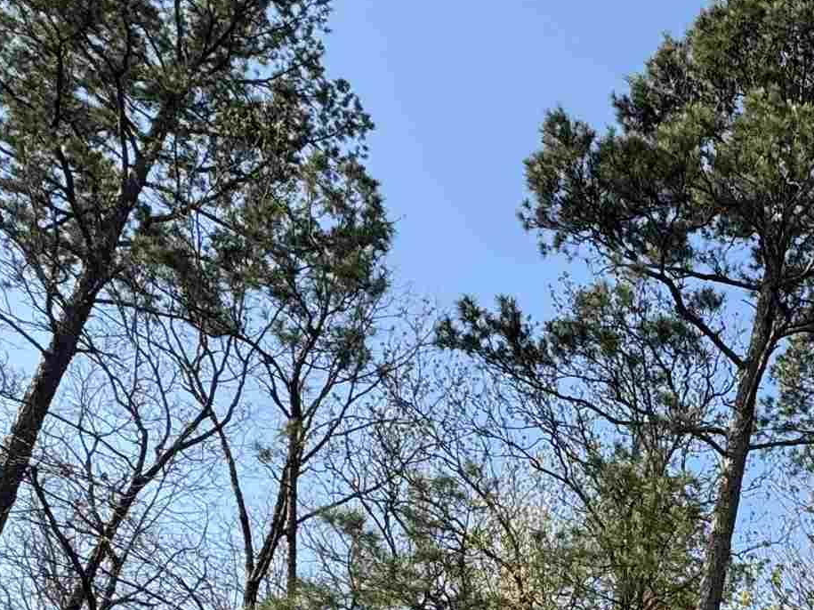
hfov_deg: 35.0
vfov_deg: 25.4
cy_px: 847
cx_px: 885
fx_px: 1105
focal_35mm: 47
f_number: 2.2
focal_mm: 2.22
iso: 40
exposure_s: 1/451
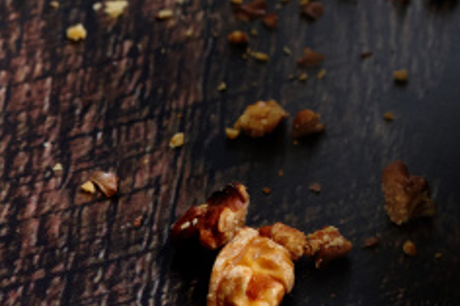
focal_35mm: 445
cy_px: -282
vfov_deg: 3.1
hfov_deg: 4.6
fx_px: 5682
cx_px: 939
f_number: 14
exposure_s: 1/160
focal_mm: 105
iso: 500
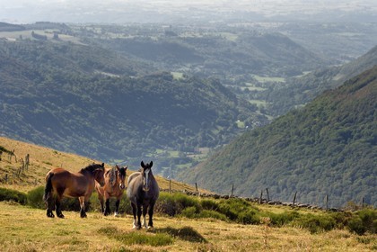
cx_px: 188
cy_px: 126
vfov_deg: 8.1
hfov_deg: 12.1
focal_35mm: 170
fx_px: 1780
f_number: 16
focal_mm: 170
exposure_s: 1/160
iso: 200
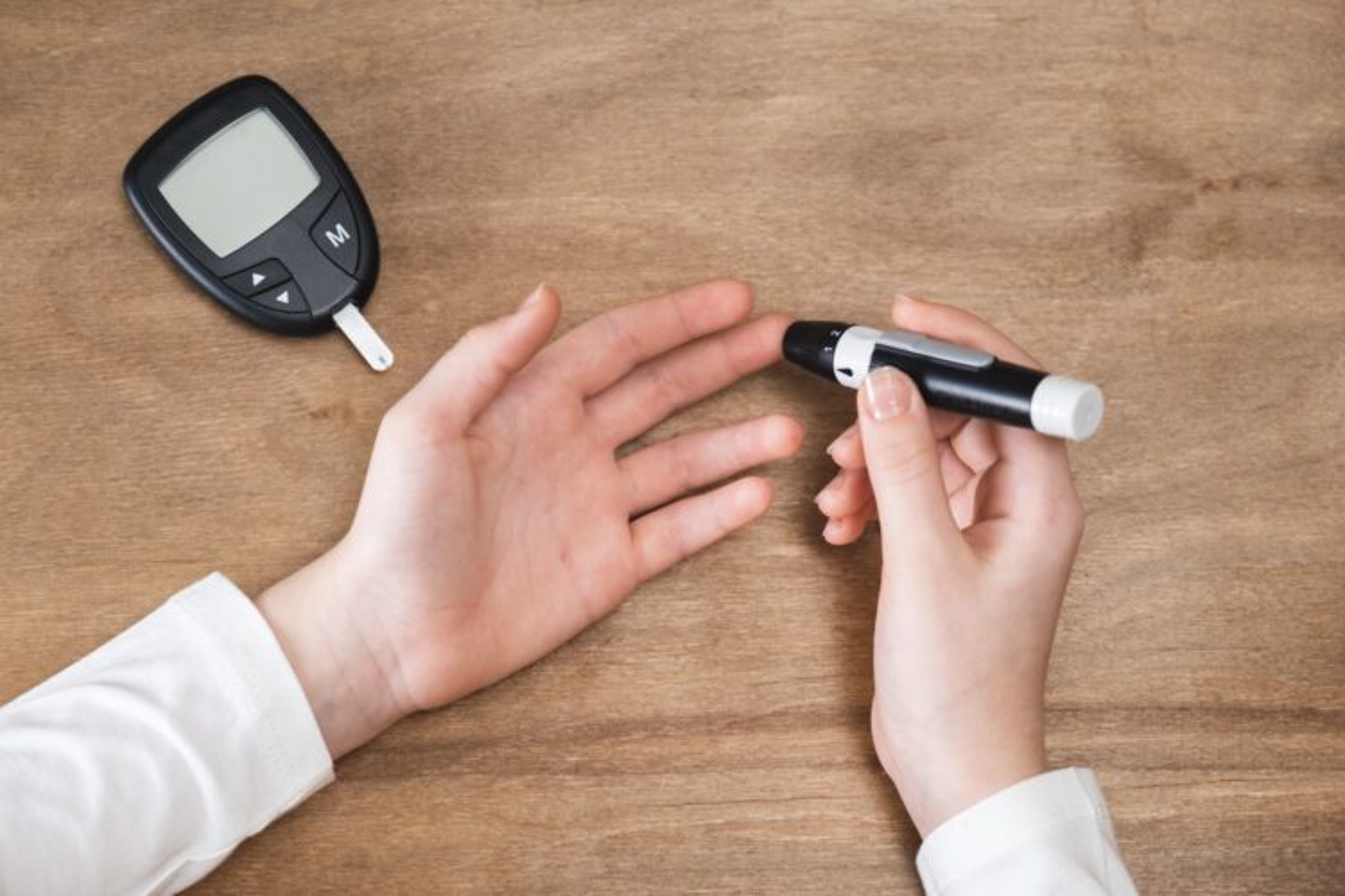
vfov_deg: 16.5
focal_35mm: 83
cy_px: 448
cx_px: 672
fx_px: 3101
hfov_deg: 24.5
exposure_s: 1/60
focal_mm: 55
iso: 500
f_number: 3.2
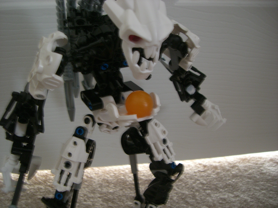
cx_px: 139
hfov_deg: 49.0
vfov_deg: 37.7
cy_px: 104
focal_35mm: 38
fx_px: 305
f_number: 2.7
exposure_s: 1/8
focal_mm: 6.2
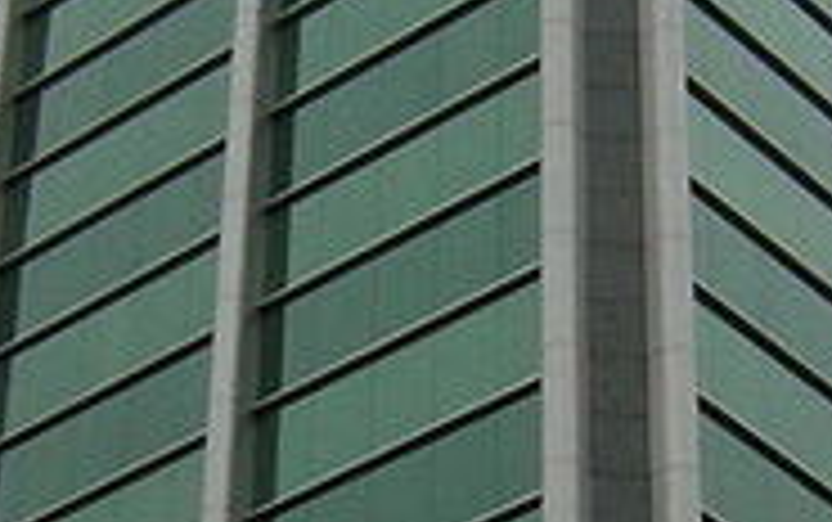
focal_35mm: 139
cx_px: 551
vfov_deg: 9.4
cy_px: 364
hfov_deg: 15.0
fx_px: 3155
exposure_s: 1/482
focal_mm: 4.7
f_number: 5.2
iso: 50
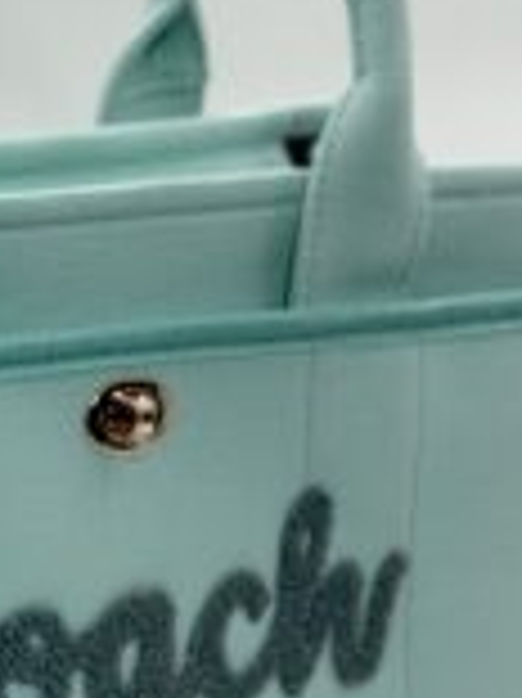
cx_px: -130
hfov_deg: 11.7
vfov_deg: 15.9
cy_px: 437
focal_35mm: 124
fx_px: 2497
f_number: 1.78
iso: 80
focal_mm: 6.76
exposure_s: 1/1027
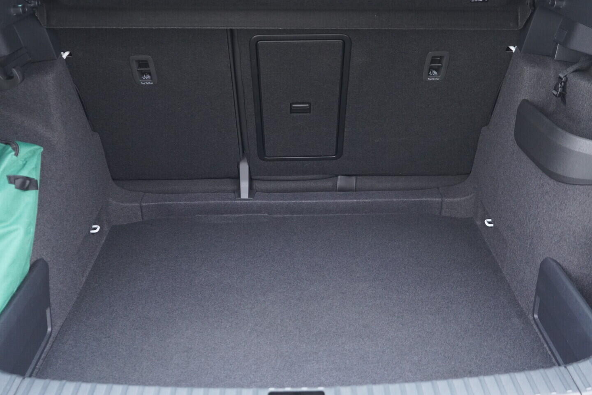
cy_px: 198
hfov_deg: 53.1
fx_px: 592
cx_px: 296
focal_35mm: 36
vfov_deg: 36.9
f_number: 2.8
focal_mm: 24
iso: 1250
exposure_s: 1/40
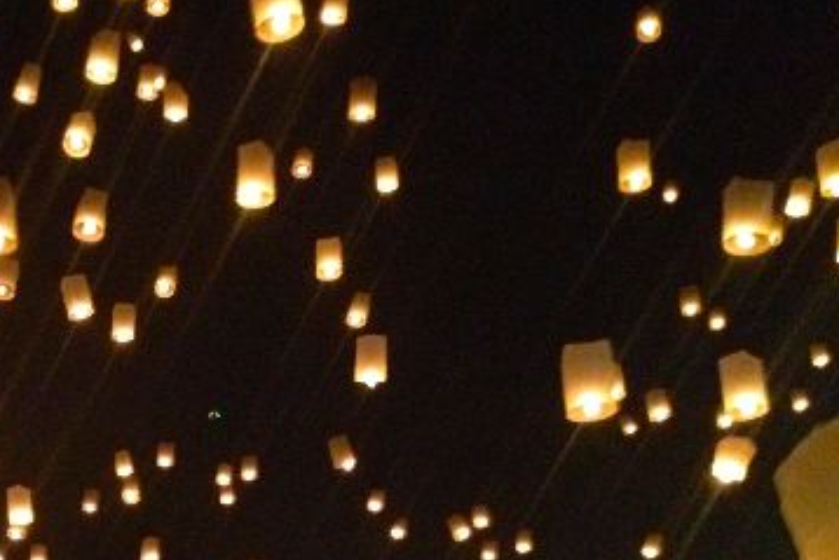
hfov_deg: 26.0
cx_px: 61
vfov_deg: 17.5
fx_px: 1749
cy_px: 628
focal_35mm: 75
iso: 800
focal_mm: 4.28
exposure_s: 1/17
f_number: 2.4
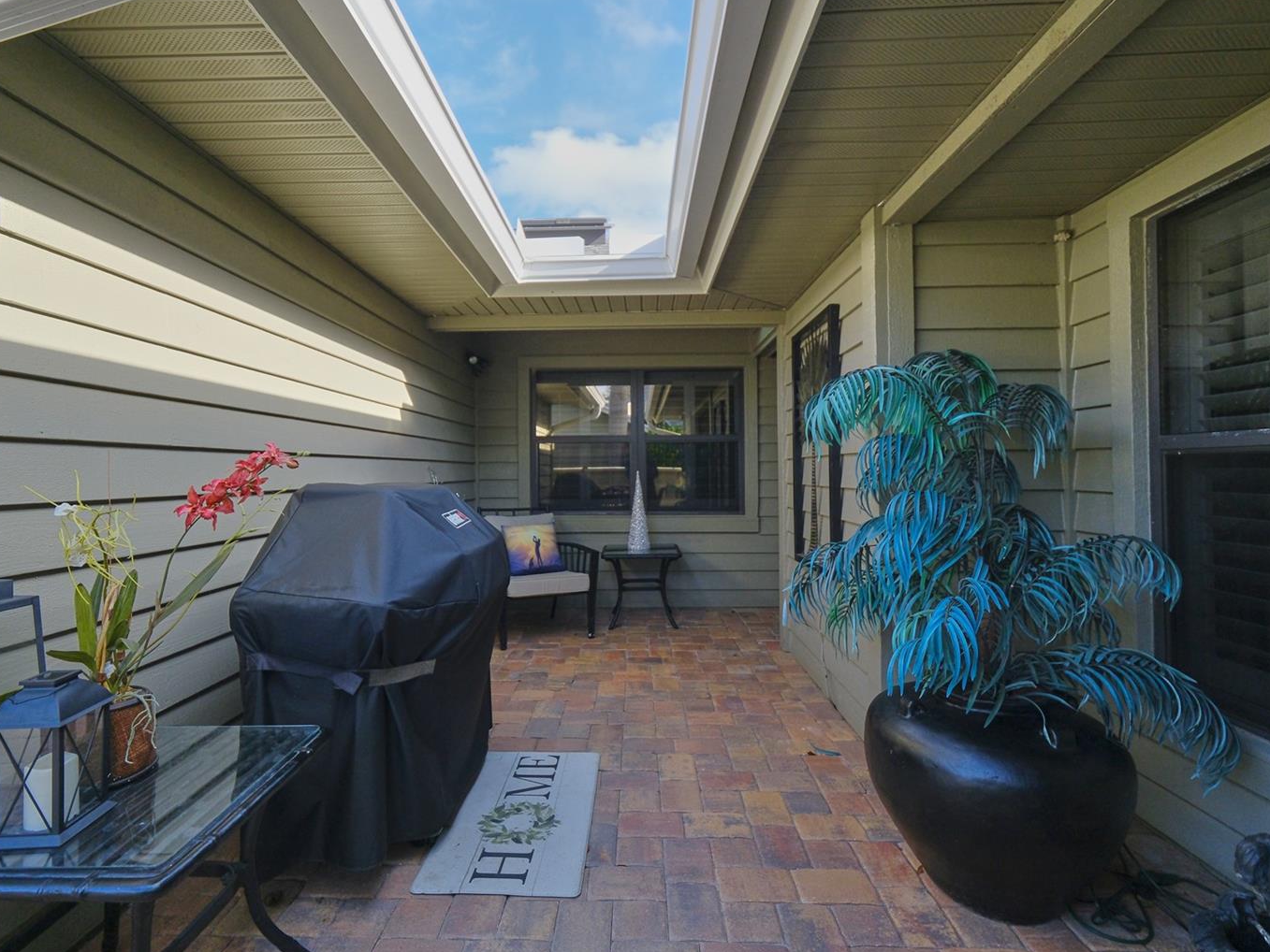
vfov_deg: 74.7
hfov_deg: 91.0
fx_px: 624
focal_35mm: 17
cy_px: 459
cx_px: 616
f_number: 2.8
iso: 640
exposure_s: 1/1000
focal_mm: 9.9
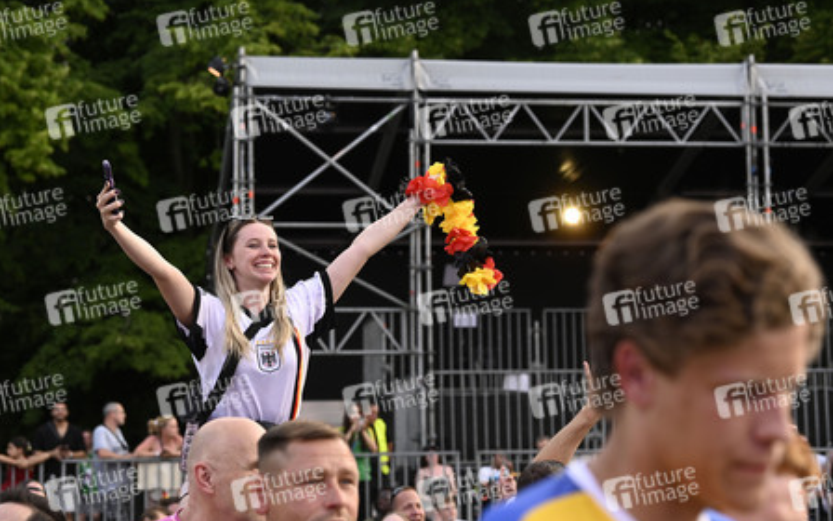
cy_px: 257
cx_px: 416
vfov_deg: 15.5
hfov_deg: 24.6
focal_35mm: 84
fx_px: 1907
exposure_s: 1/400
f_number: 5
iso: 640
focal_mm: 82
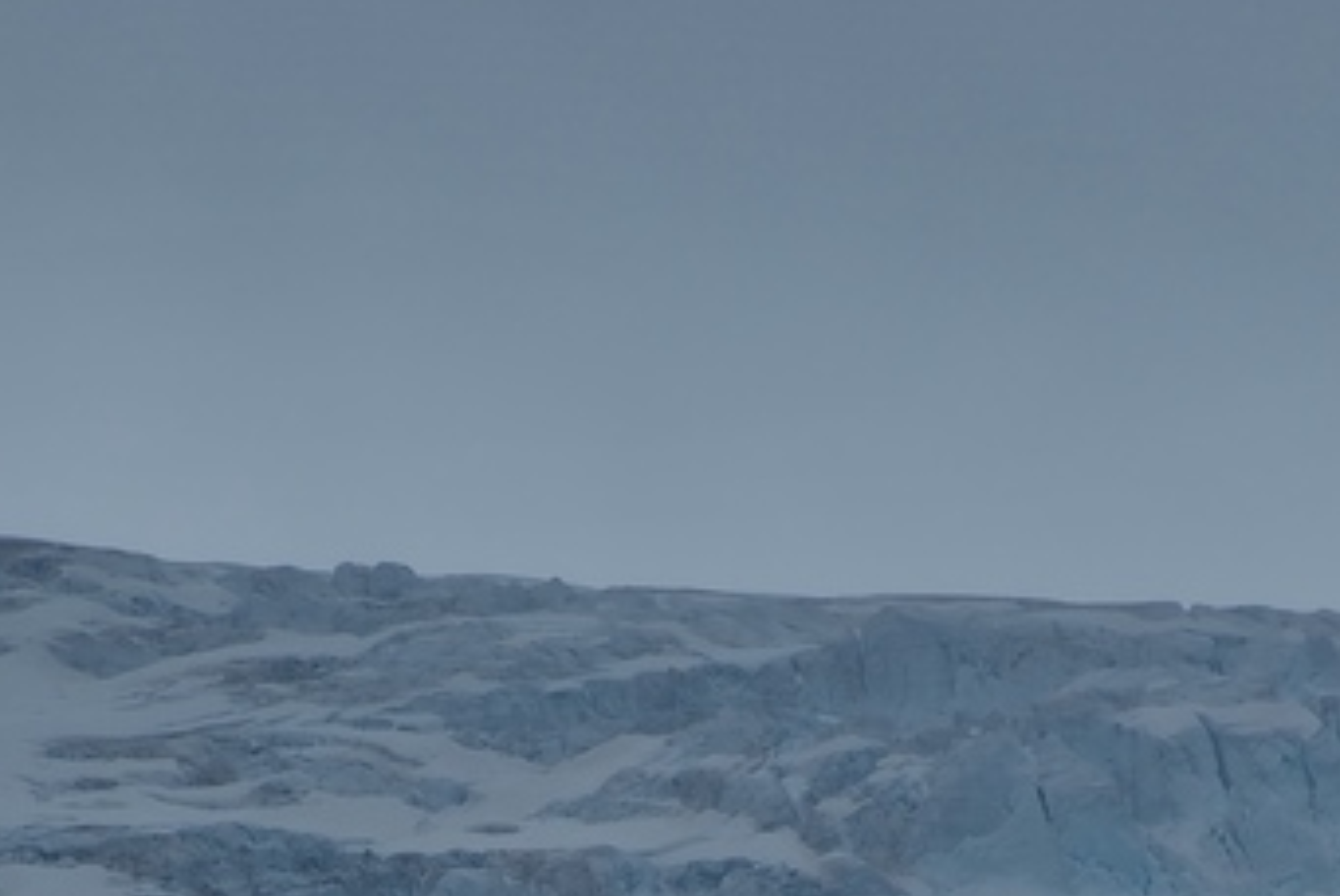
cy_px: 1057
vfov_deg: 1.2
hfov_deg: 1.8
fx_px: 41947
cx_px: 735
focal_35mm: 1126
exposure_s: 1/640
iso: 100
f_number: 7.1
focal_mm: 300
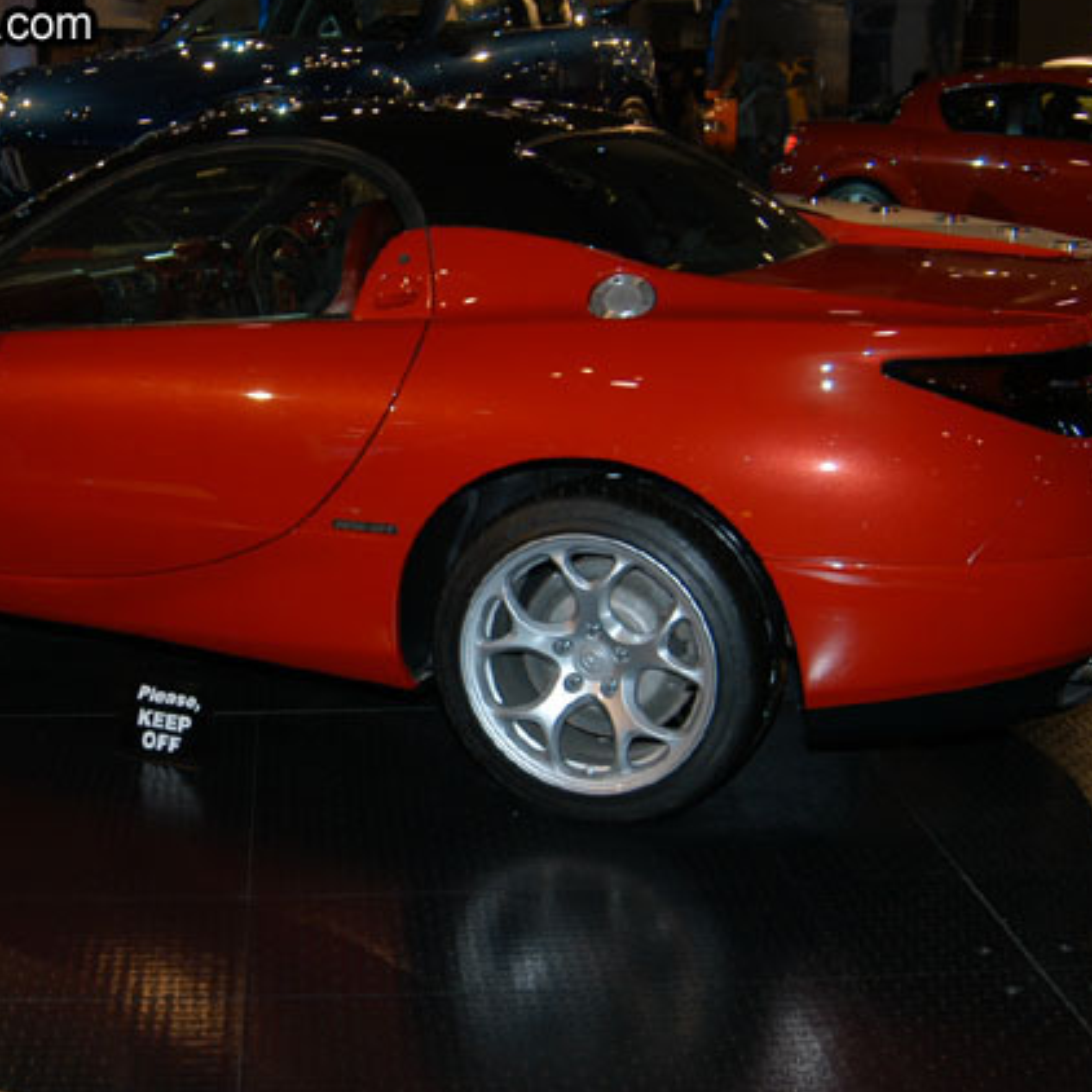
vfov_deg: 34.7
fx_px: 1749
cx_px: 307
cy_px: 541
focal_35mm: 49
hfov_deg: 34.1
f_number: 5
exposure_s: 1/60
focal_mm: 24
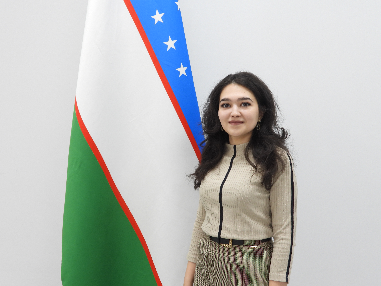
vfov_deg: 40.7
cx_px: 190
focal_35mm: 35
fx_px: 385
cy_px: 143
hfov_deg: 52.6
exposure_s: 1/30
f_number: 3.2
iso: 160
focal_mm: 6.3
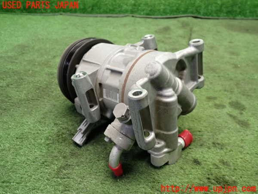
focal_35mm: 30
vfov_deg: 46.8
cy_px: 97
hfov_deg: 60.0
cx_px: 129
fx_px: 224
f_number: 2.3
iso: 200
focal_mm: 5.4
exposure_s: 1/30
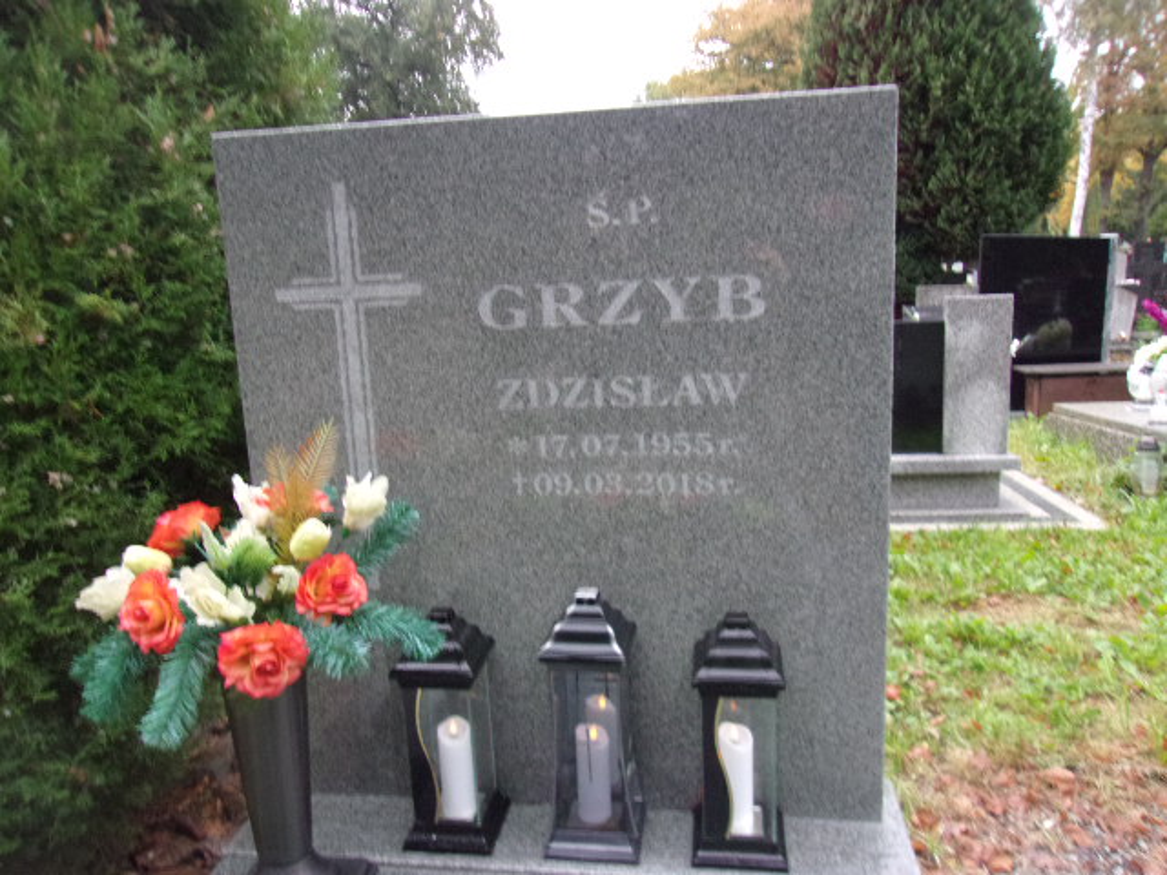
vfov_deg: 51.4
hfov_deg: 65.3
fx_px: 910
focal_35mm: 27
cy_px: 438
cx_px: 584
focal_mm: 4.9
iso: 310
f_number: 3
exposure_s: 1/34
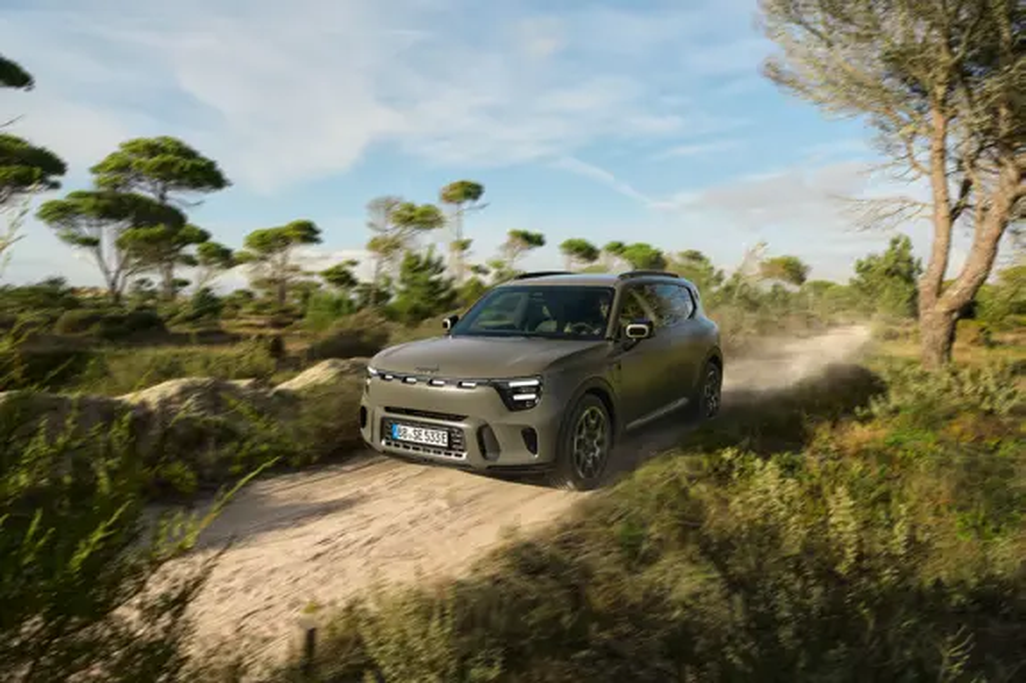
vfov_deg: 53.1
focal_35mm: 24
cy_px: 342
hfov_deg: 73.8
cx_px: 513
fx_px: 684
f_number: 10
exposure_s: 1/250
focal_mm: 24
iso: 200
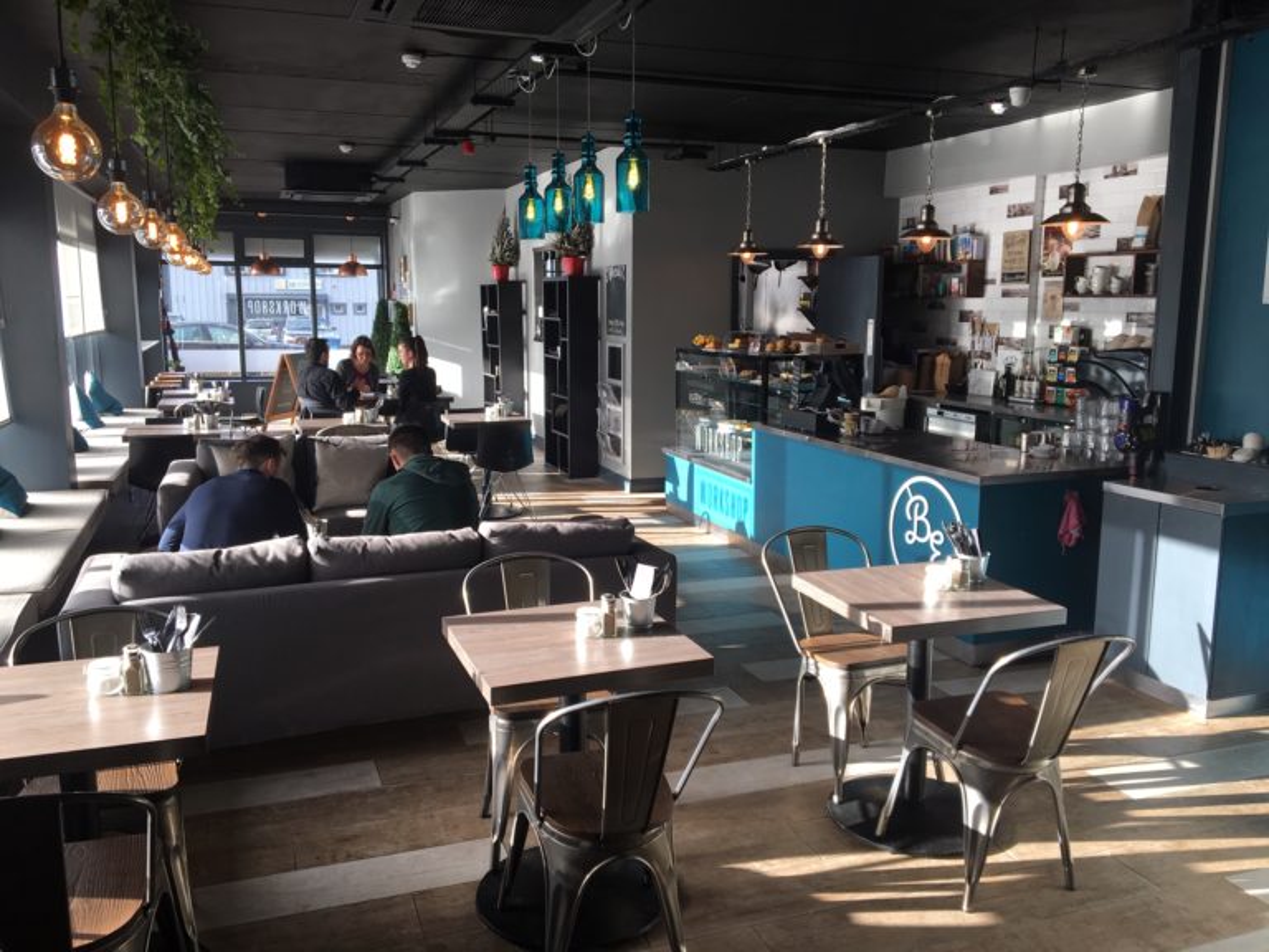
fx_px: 1063
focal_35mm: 29
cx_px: 634
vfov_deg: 48.2
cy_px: 476
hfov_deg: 61.7
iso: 25
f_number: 2.2
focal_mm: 4.15
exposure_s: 1/108
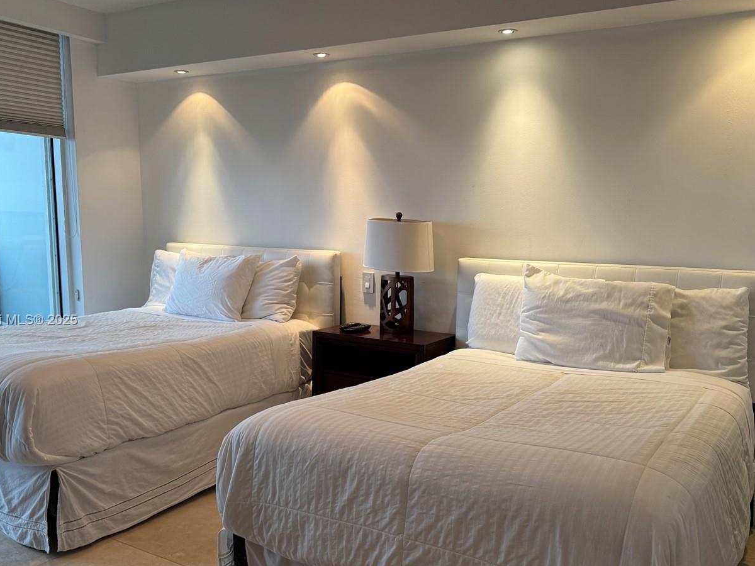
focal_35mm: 32
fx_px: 698
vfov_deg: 44.1
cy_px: 321
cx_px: 379
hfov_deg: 56.8
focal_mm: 6.76
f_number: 1.78
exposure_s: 1/120
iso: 200
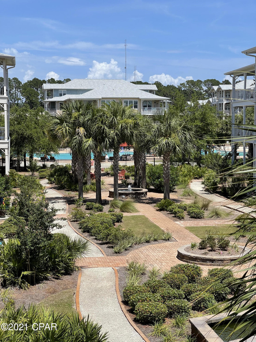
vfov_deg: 30.3
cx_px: 128
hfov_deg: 22.9
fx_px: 631
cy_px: 171
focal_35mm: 64
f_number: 2.2
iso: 20
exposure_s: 1/1292
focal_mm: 7.5
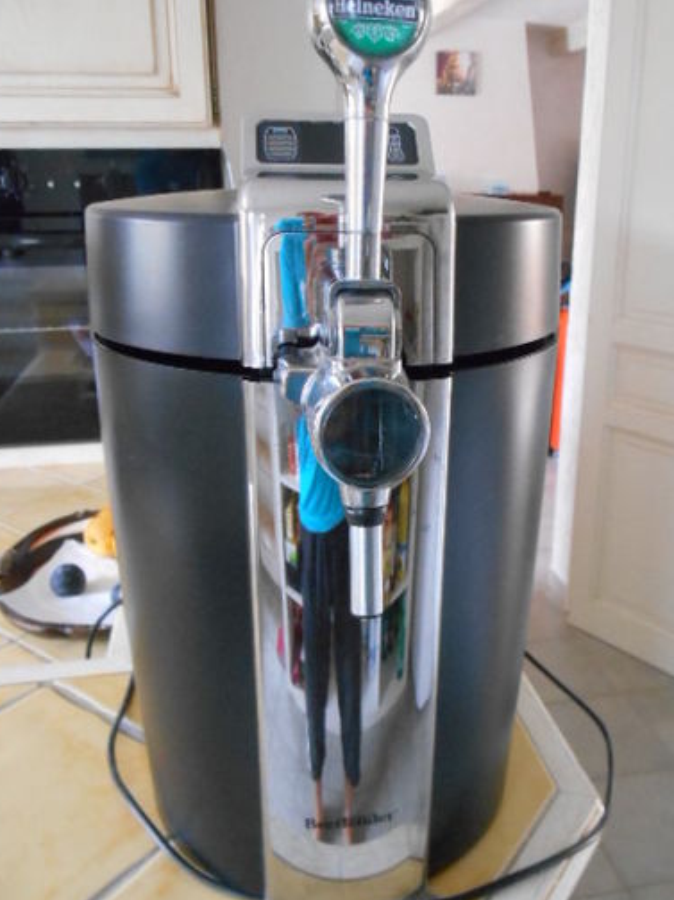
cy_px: 420
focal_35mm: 31
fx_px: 805
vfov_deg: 58.3
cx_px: 390
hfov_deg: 45.3
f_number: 3.4
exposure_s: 1/30
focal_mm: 4.7
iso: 800
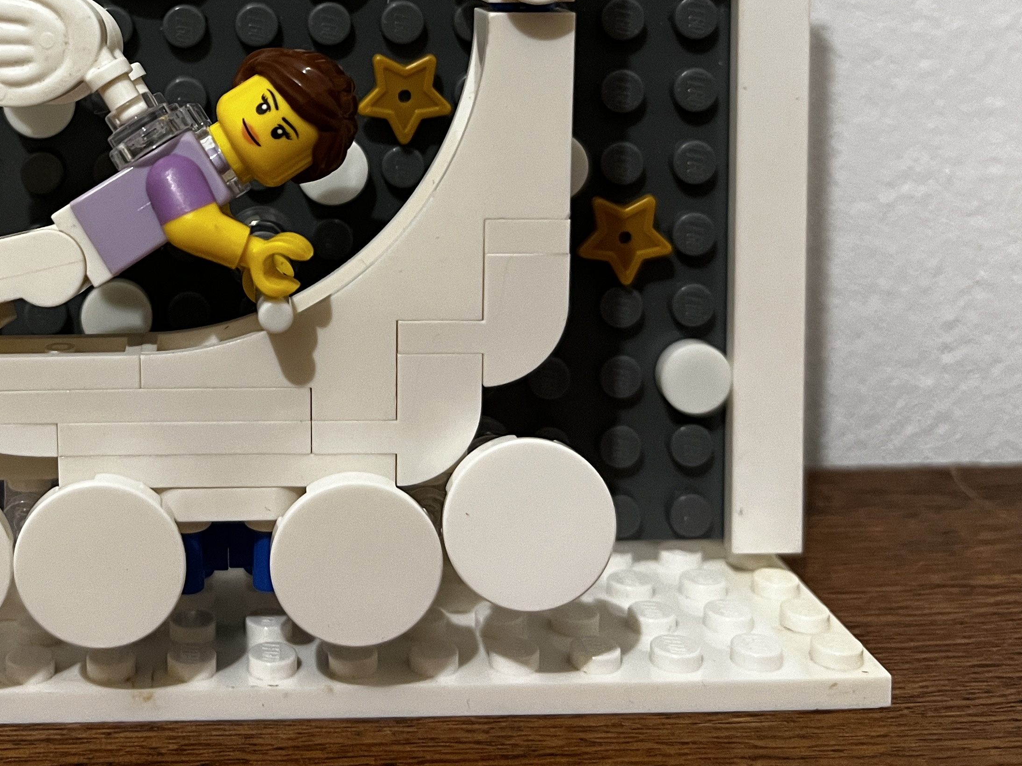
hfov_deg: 38.2
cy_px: 68
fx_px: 1417
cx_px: 209
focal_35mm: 48
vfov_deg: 29.0
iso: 400
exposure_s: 1/50
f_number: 1.6
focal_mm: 5.1
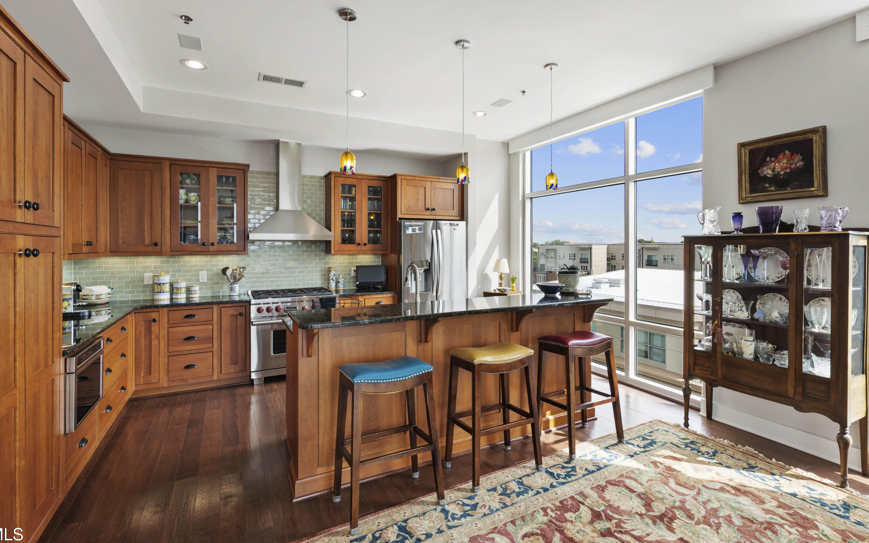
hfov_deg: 97.8
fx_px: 379
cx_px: 431
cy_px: 259
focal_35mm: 16
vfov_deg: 71.2
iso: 100
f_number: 8
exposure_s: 1/10
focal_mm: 10
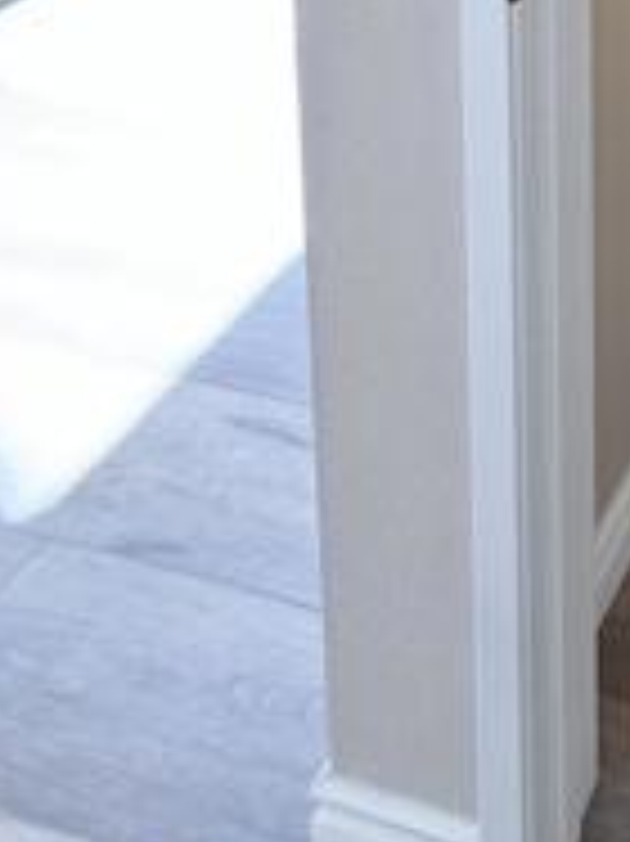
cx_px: 954
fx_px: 1166
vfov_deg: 27.9
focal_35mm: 48
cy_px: -401
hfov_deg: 23.8
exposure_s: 1/99
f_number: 2.2
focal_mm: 2.22
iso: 125
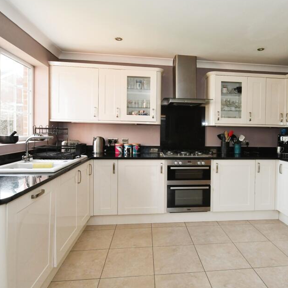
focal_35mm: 21
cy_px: 152
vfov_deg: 72.1
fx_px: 198
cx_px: 175
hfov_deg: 71.2
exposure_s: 1/60
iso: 800
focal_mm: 10
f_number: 7.1
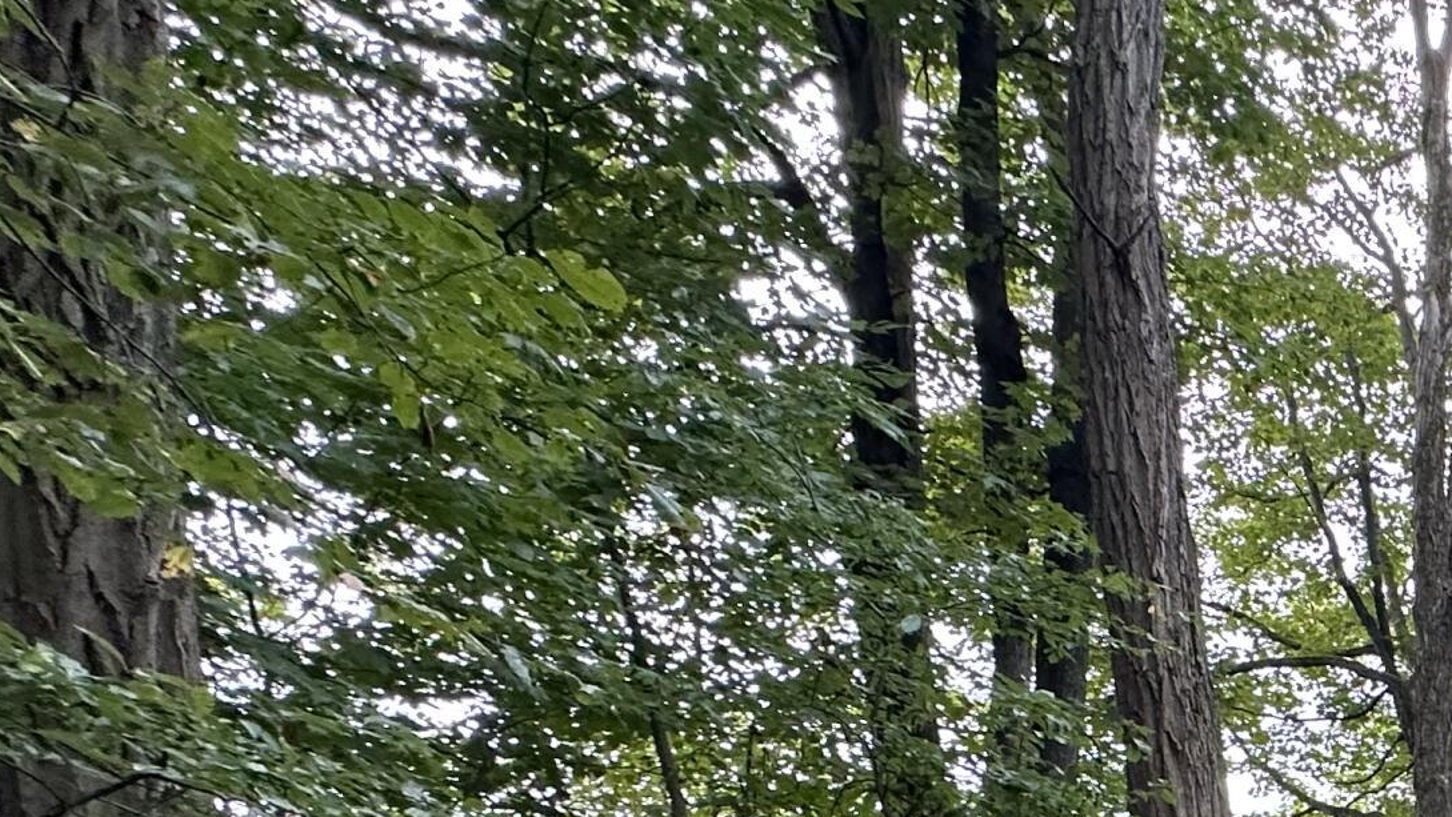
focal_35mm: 42
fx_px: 1617
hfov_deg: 35.1
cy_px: 1096
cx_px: 1843
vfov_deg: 24.3
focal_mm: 2.22
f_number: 2.2
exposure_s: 1/99
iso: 200
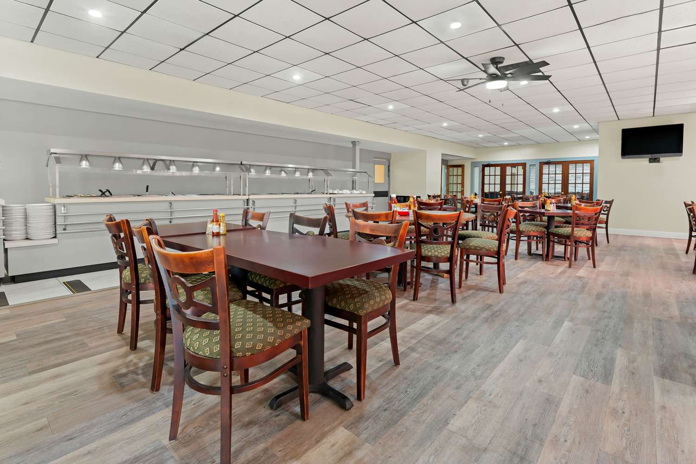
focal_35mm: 17
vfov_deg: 70.8
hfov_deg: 93.6
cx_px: 348
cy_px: 232
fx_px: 327
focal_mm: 16.9
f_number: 8
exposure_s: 1/1.43
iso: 320
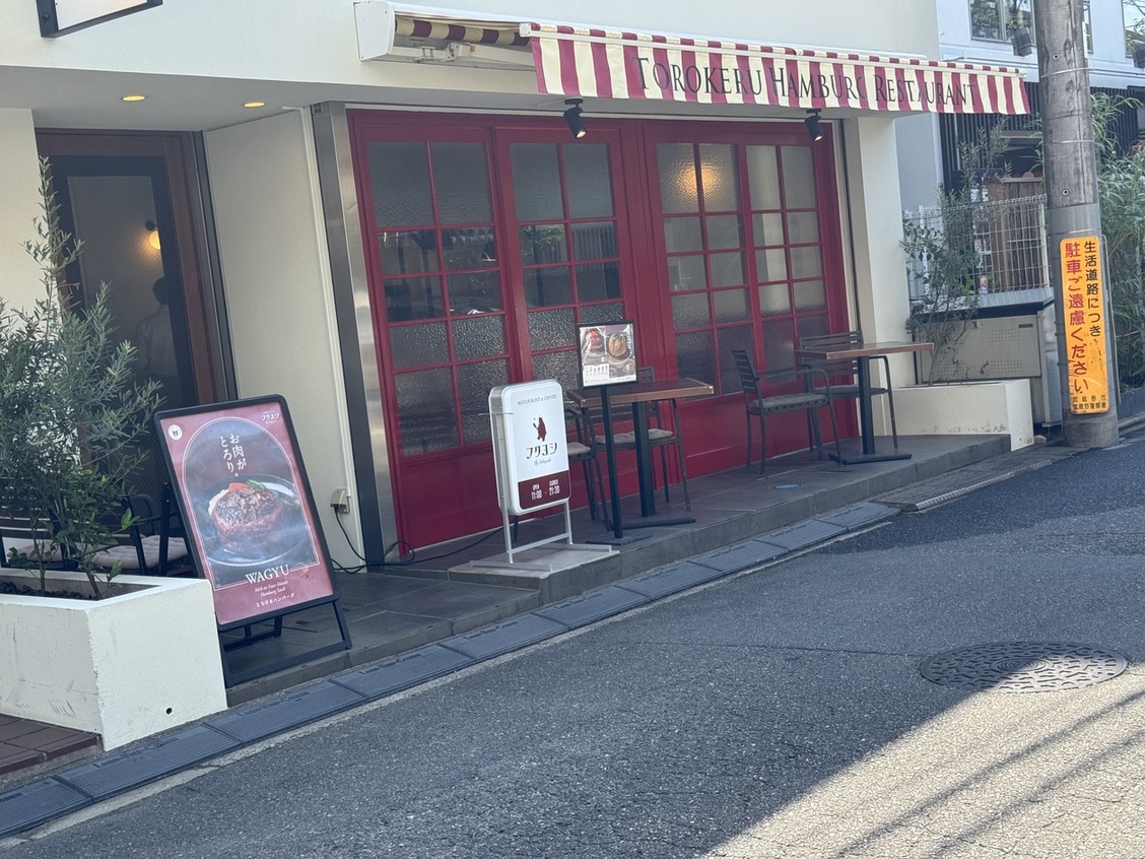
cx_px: 572
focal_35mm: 48
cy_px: 430
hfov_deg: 39.7
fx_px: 1588
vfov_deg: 30.3
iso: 64
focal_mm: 6.76
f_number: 1.78
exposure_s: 1/822
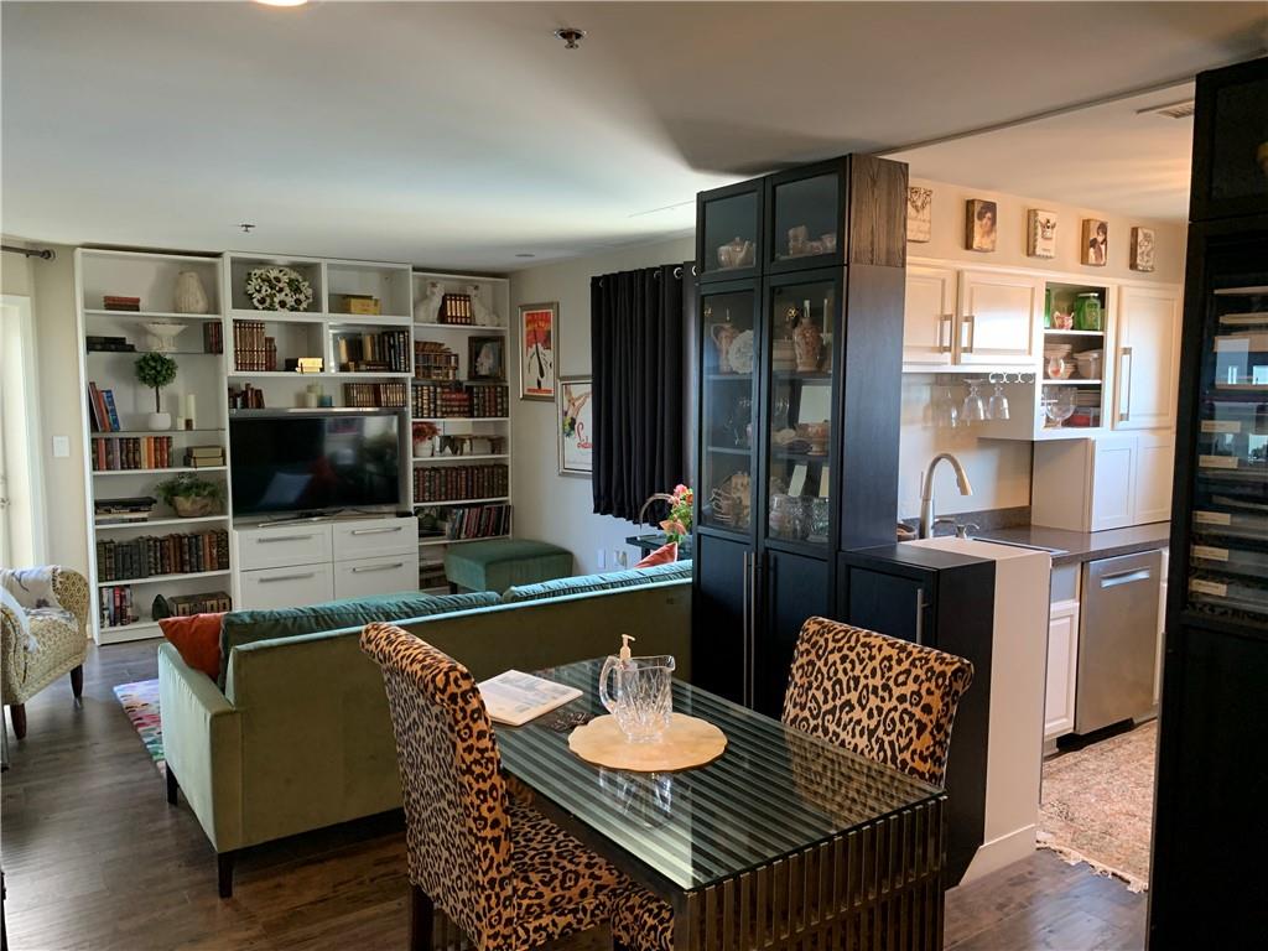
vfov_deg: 53.1
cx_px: 634
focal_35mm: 26
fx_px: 952
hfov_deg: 67.3
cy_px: 476
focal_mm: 4.25
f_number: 1.8
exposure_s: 1/60
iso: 250
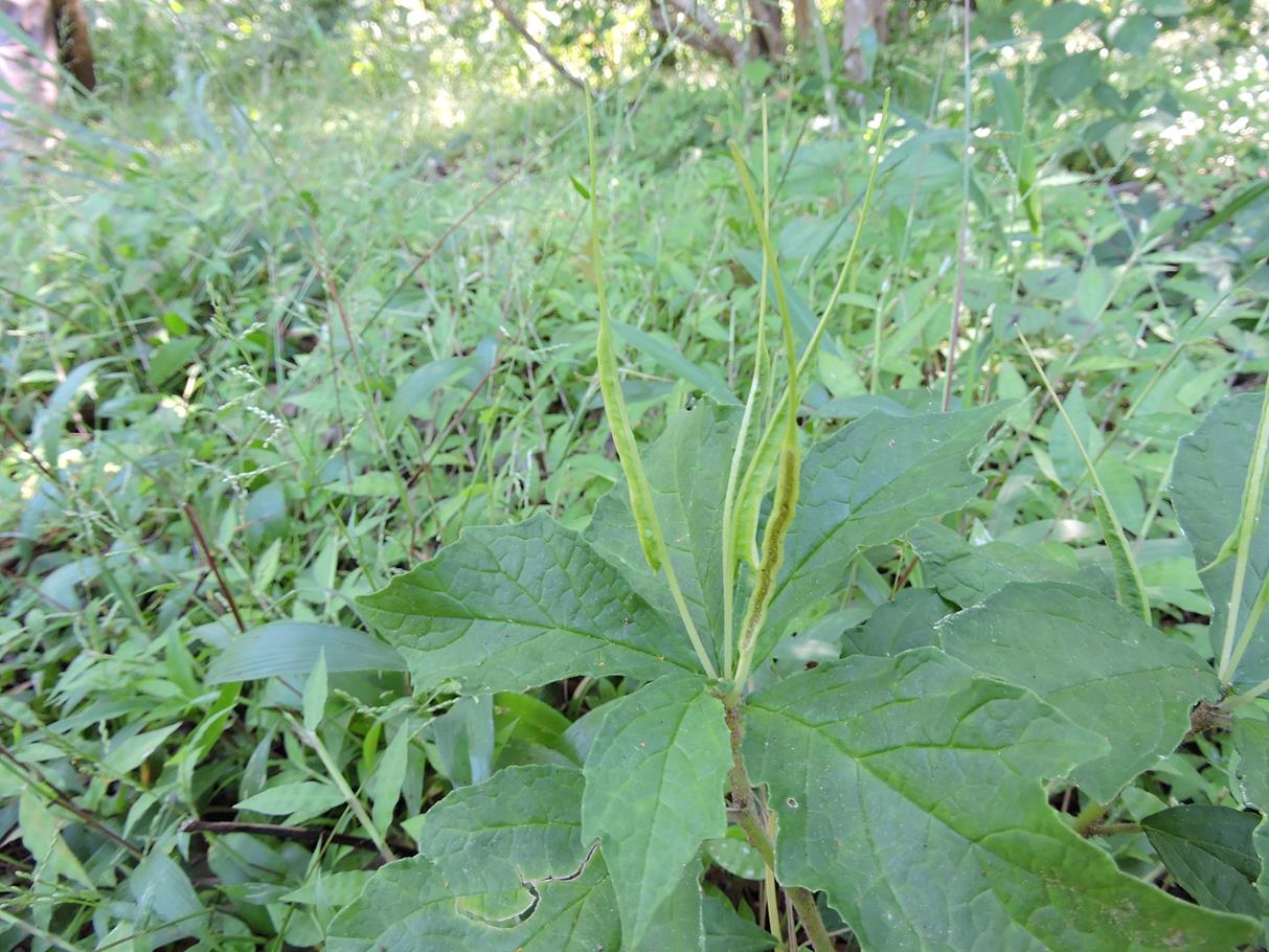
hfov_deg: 71.6
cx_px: 634
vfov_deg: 56.8
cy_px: 476
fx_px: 880
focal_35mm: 24
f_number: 3.3
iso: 180
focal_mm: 4.3
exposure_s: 1/30
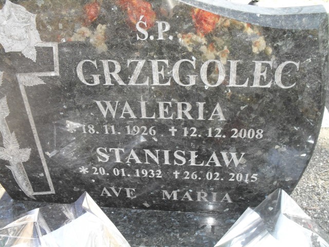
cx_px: 164
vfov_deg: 40.7
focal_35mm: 35
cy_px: 124
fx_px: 333
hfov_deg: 52.6
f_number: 3.2
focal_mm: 6.3
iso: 100
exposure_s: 1/125
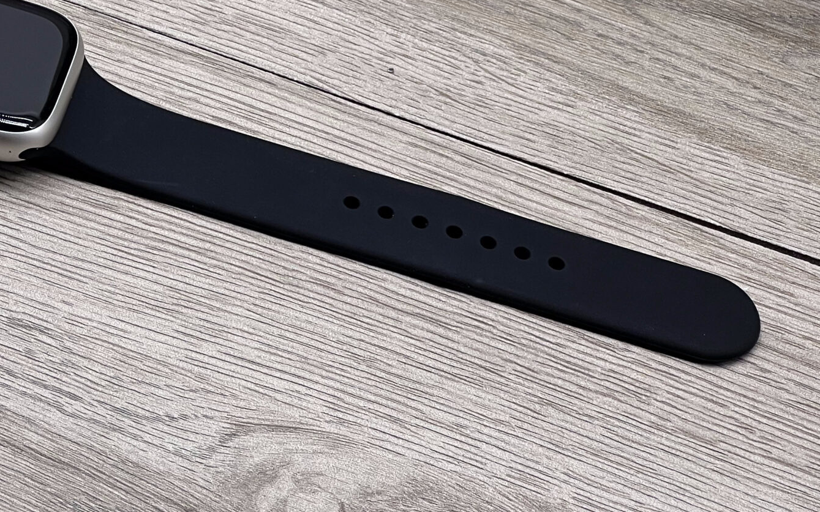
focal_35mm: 156
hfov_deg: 13.3
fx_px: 3486
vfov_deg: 8.4
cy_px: 106
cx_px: 102
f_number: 2.8
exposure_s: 1/100
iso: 50
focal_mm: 9
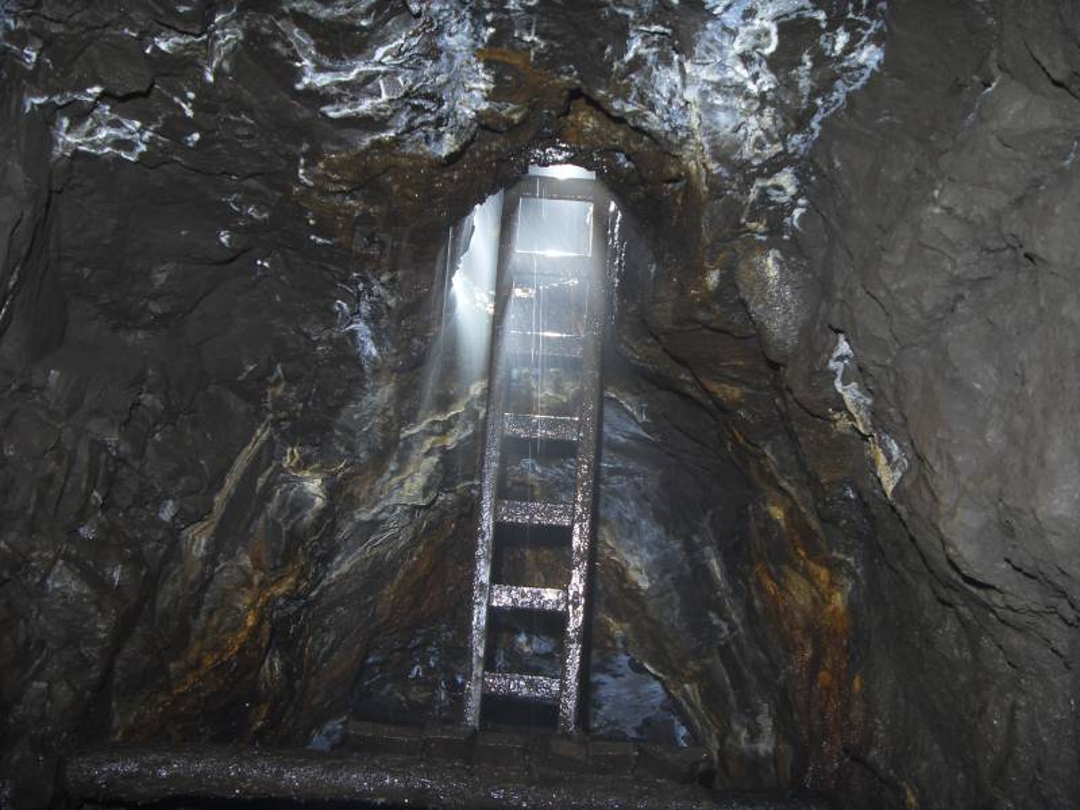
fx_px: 1217
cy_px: 405
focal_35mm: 39
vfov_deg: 36.8
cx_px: 540
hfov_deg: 47.9
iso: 80
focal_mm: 6.6
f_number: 3.5
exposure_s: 6
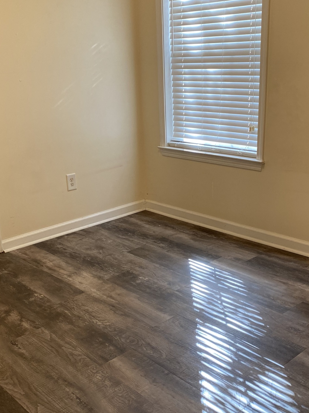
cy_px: 246
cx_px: 147
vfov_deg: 45.5
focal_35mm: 41
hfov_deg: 35.1
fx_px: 488
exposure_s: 1/60
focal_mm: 4.25
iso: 125
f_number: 1.8
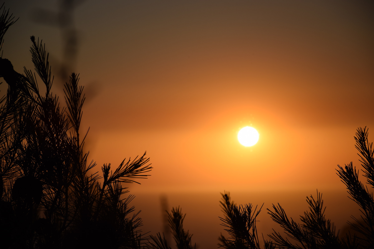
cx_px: 187
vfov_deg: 8.7
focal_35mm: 158
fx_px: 1636
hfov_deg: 13.0
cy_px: 124
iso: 100
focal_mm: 105
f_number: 6.3
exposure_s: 1/1250
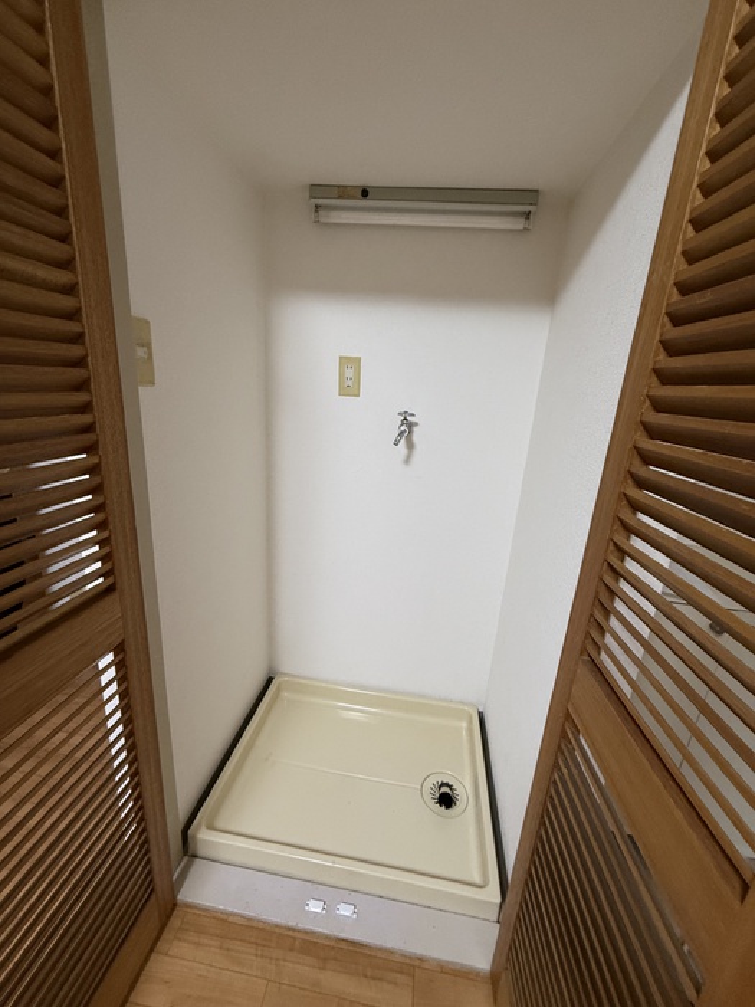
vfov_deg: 102.1
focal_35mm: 14
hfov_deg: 85.7
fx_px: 407
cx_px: 378
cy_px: 504
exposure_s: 1/100
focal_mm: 2.22
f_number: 2.2
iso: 320
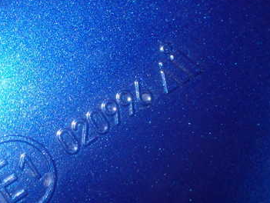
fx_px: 547
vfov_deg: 21.0
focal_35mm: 70
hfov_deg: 27.6
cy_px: 118
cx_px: 87
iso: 640
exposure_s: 1/40
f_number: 2.8
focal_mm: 7.31
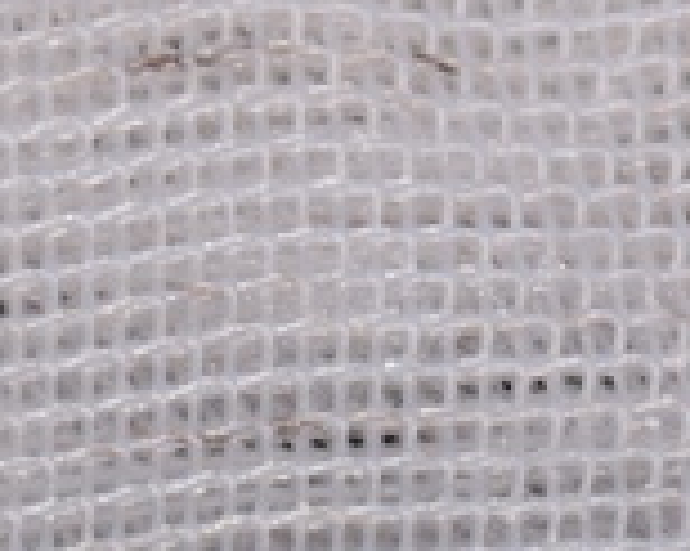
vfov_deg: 2.5
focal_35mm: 614
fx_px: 12539
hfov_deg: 3.1
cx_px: -842
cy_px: 197
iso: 100
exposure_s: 1/60
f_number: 32
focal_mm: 85
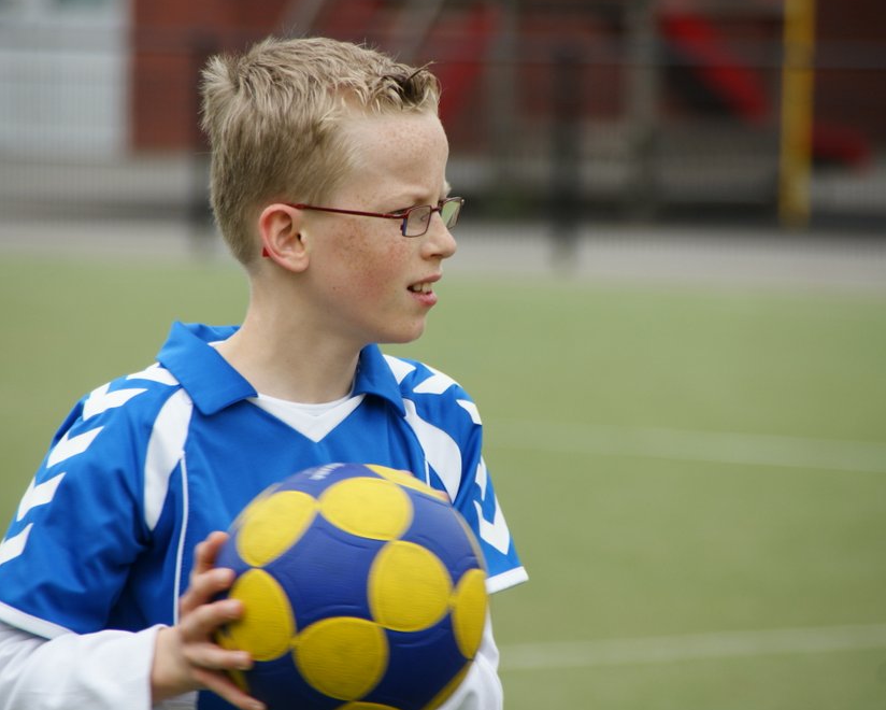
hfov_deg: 4.4
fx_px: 11465
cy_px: 361
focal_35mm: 437
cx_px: 429
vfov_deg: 3.5
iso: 100
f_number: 6.3
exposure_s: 1/320
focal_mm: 250
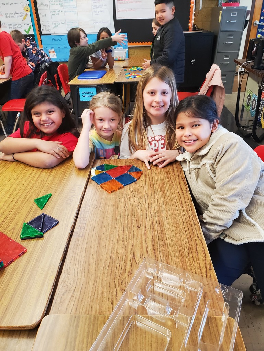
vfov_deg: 67.3
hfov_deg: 53.1
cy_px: 176
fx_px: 264
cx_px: 132
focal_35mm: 26
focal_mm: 4.3
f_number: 2.4
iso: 250
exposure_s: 1/60
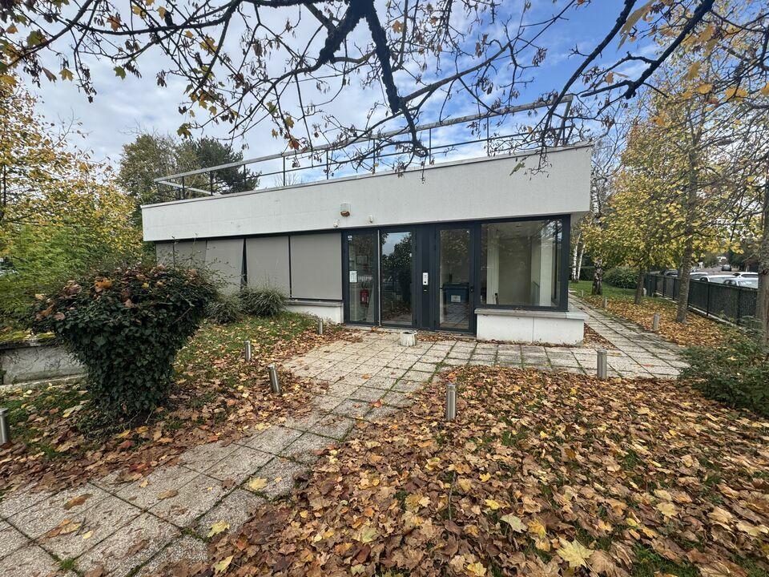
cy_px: 288
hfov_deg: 102.1
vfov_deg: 85.7
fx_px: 311
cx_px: 384
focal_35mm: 14
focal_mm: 2.22
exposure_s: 1/600
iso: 40
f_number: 2.2
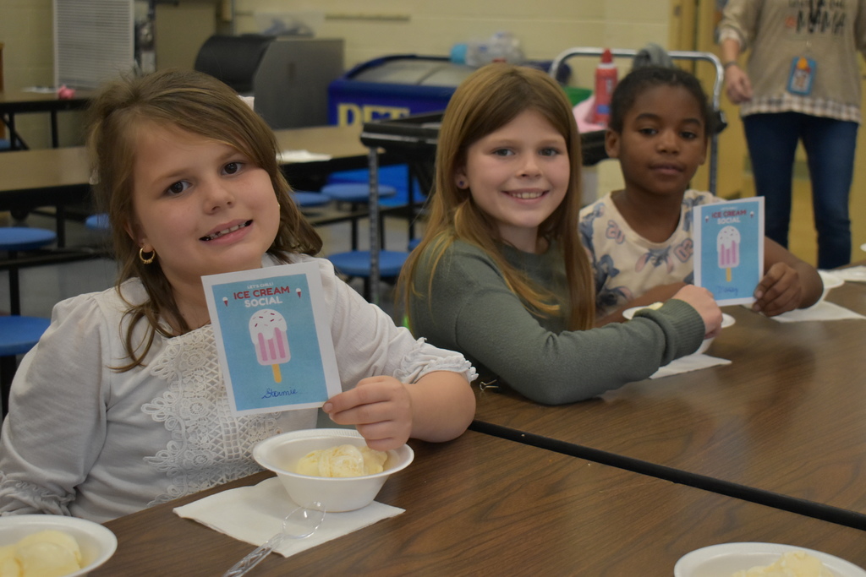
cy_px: 288
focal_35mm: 57
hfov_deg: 35.0
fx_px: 1371
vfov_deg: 23.8
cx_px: 433
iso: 1800
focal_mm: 38
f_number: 4.8
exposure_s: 1/125
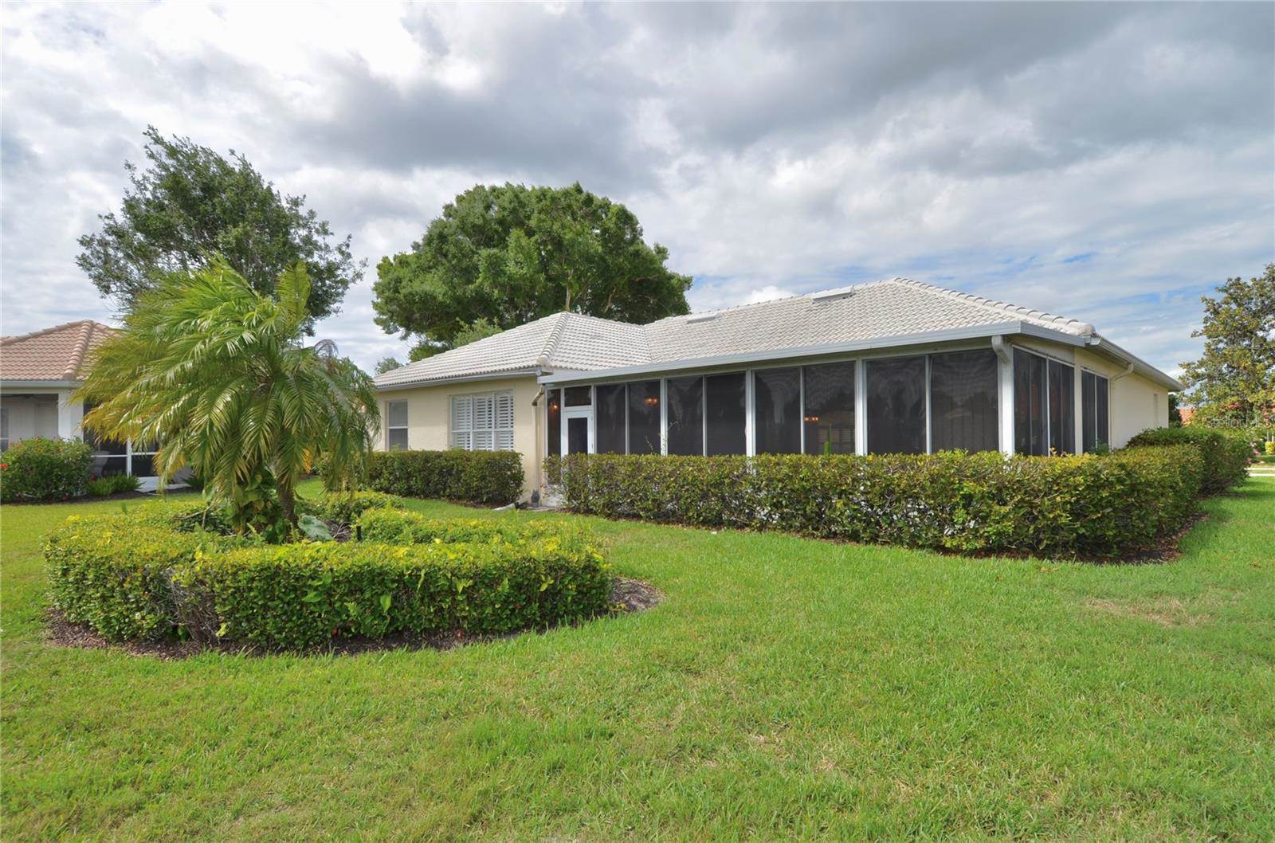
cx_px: 638
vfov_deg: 36.7
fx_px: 1272
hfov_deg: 53.2
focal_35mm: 36
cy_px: 422
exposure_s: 1/320
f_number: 9
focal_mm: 24
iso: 100
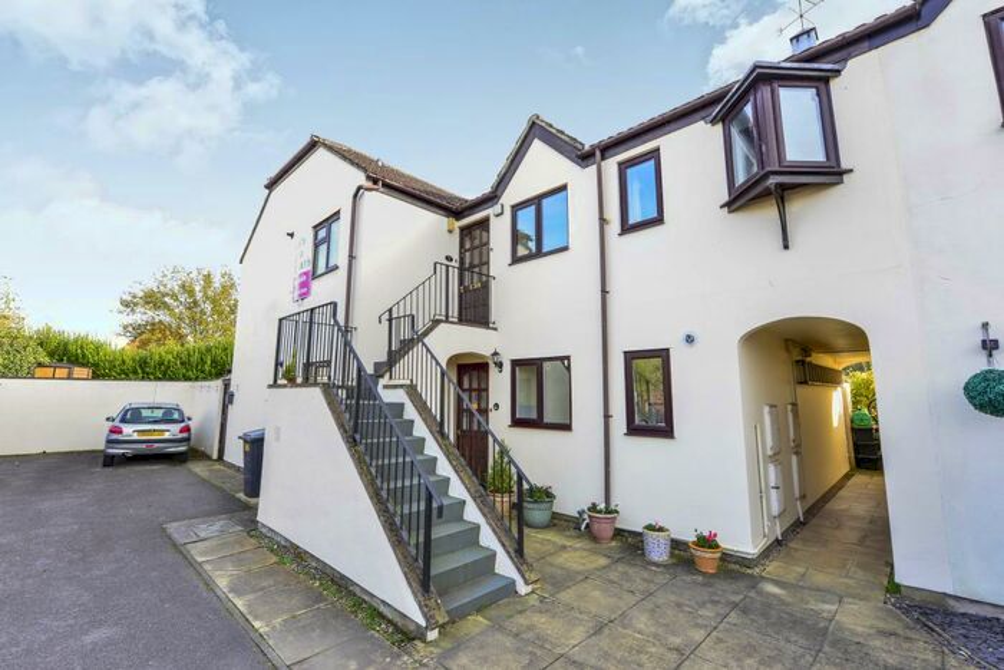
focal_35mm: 15
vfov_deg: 77.4
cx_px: 502
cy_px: 335
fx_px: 418
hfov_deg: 100.4
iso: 250
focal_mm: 15
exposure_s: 1/60
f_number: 7.1
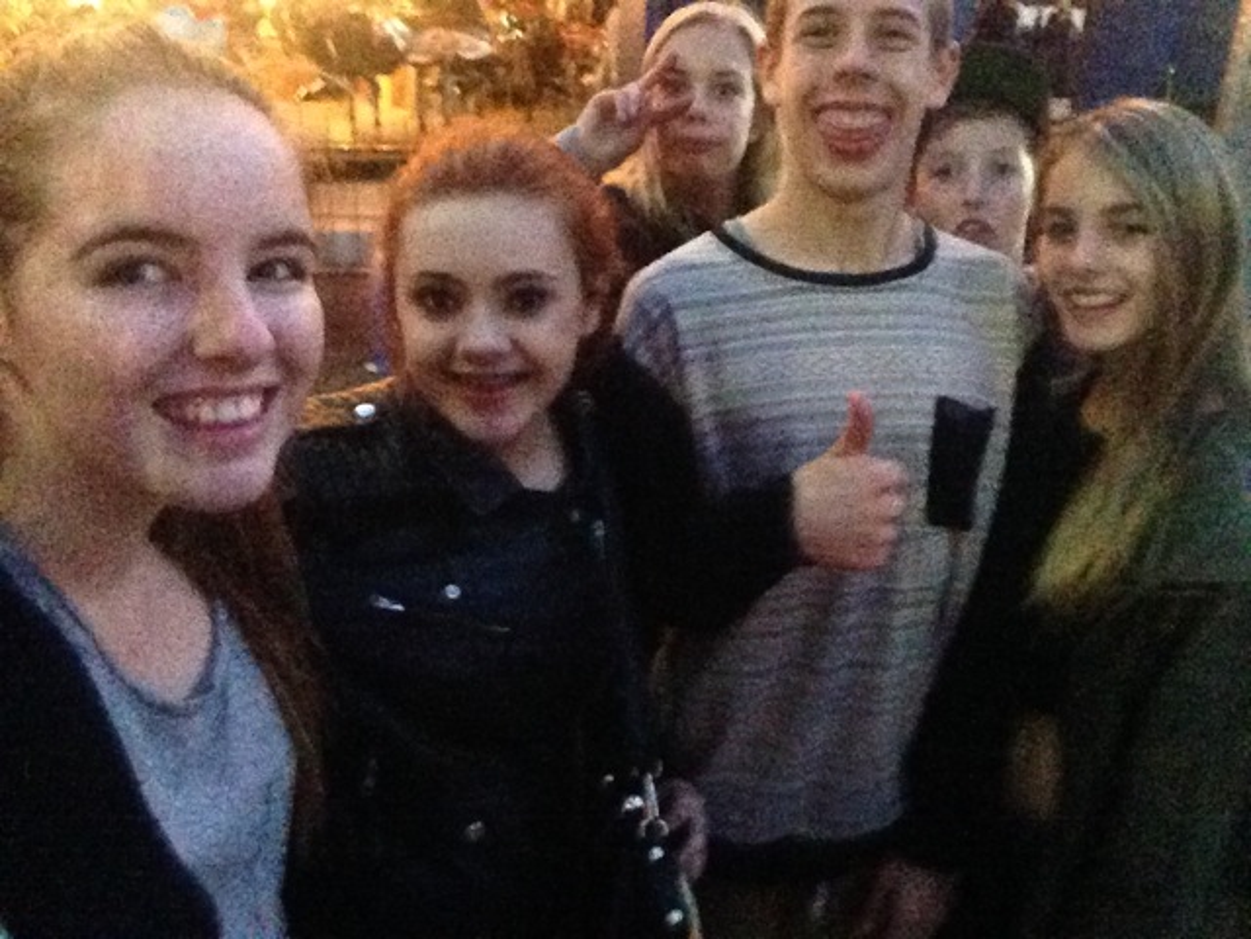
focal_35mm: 35
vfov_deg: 40.7
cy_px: 470
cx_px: 626
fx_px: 1265
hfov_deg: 52.6
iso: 1000
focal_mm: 2.18
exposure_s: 1/15
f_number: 2.4
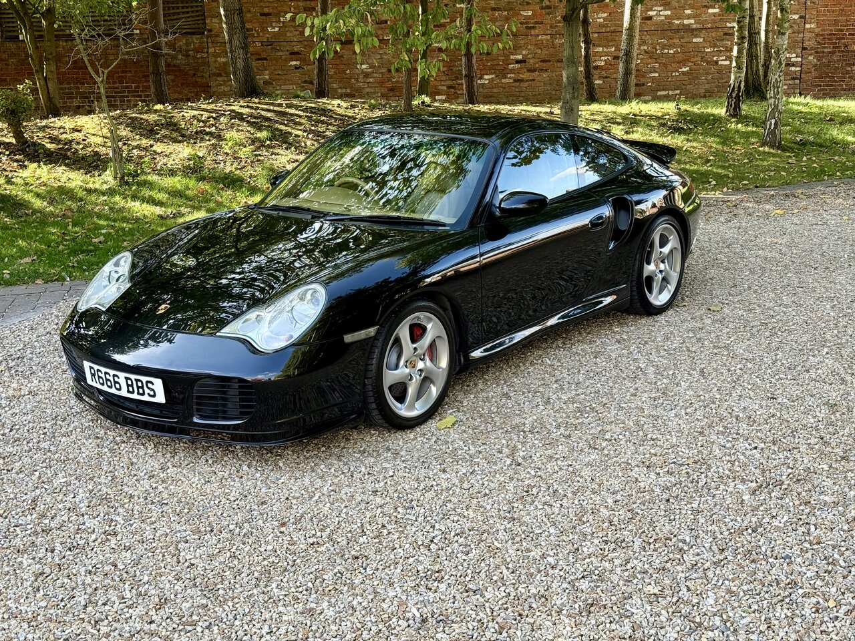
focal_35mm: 48
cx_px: 428
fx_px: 1186
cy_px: 320
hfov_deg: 39.7
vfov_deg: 30.3
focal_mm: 6.76
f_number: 1.78
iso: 100
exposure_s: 1/437
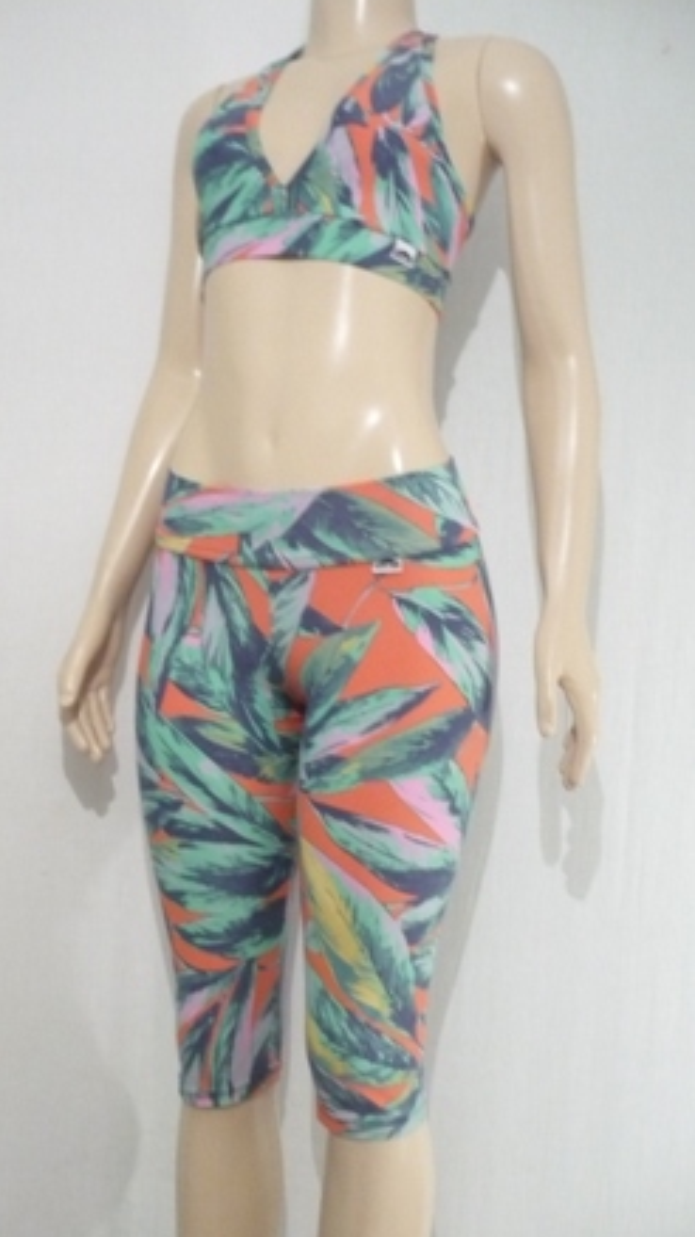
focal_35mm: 39
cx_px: 291
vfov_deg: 51.6
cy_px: 627
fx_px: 1279
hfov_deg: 30.3
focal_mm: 5.8
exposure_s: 1/25
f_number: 2.8
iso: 400
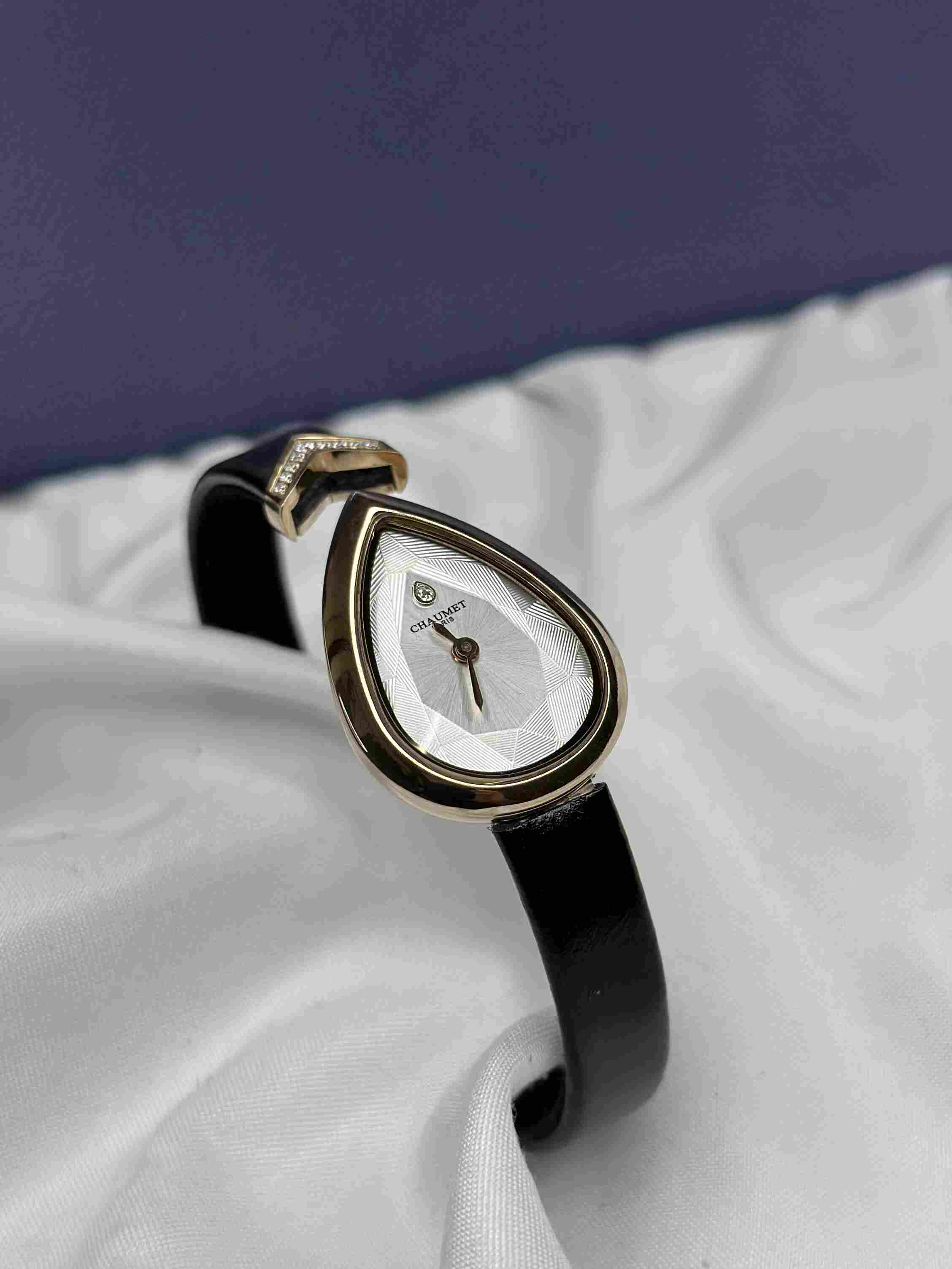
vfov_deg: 39.7
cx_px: 476
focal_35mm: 48
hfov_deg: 30.3
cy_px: 634
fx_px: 1760
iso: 80
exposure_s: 1/927
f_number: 1.78
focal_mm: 6.86
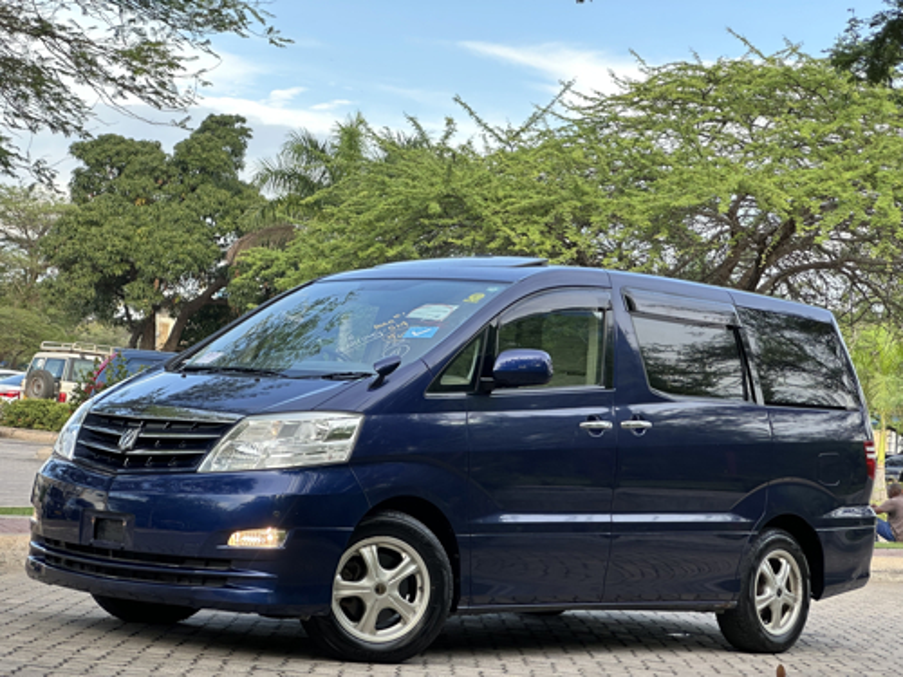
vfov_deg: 19.1
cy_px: 338
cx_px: 452
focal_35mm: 77
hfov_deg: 25.3
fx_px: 2009
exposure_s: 1/99
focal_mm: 9
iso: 40
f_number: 2.8
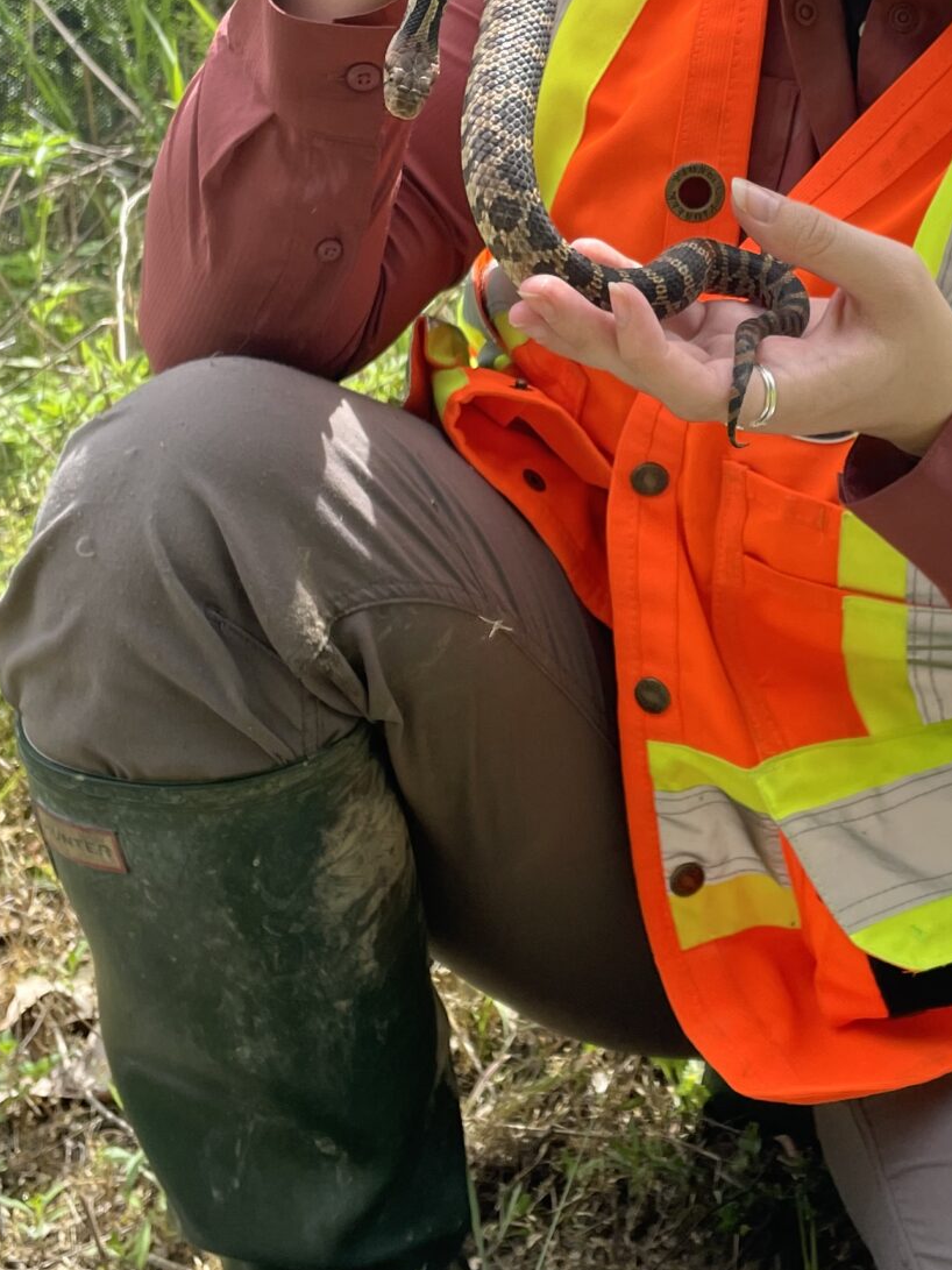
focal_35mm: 61
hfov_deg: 23.7
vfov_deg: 31.1
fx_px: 2237
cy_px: 310
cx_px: 726
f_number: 1.6
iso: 32
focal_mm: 4.2
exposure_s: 1/1221
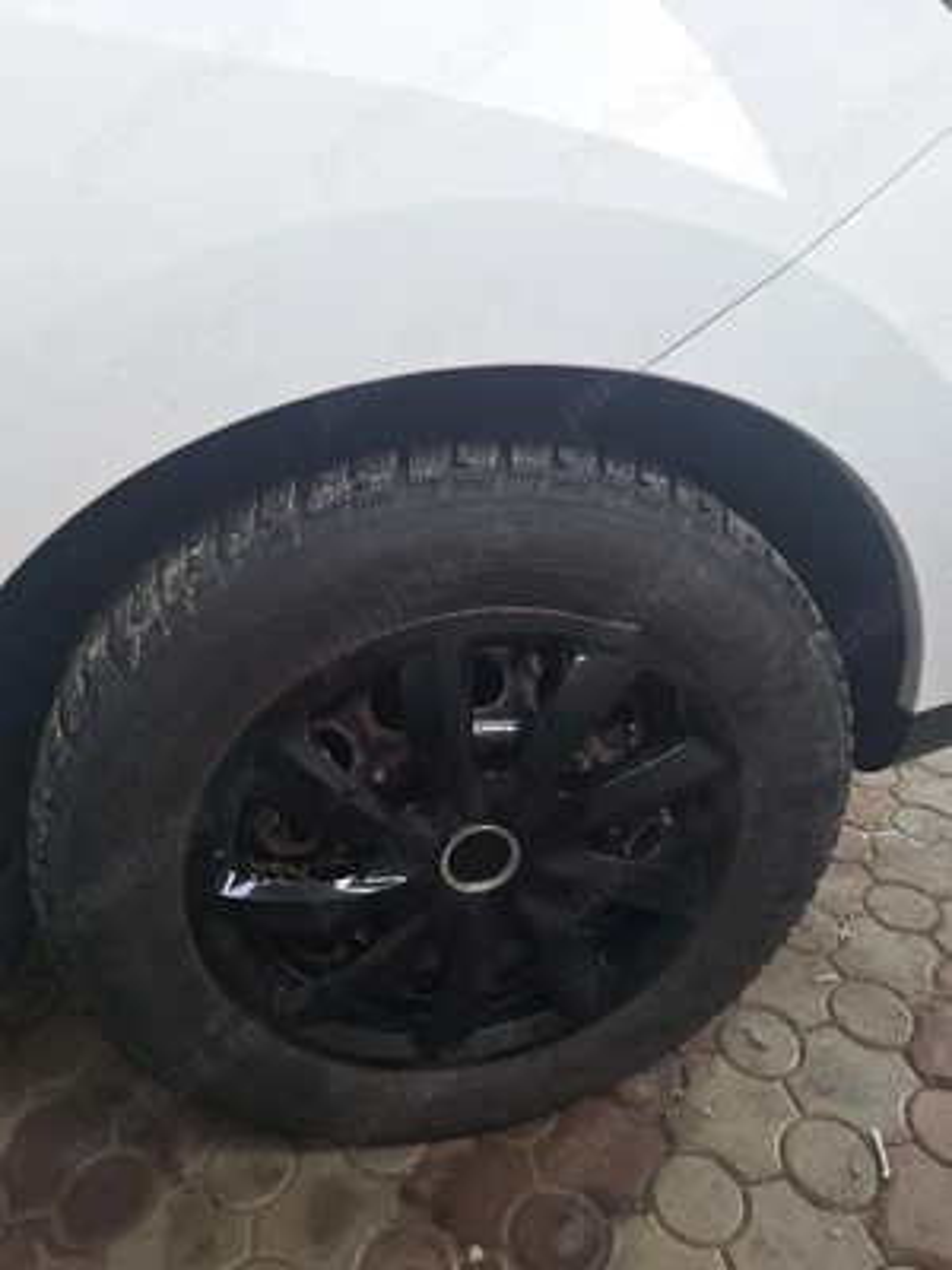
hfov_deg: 58.9
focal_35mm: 23
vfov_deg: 73.9
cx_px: 476
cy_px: 635
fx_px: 843
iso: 40
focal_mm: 5.54
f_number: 1.8
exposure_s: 1/204
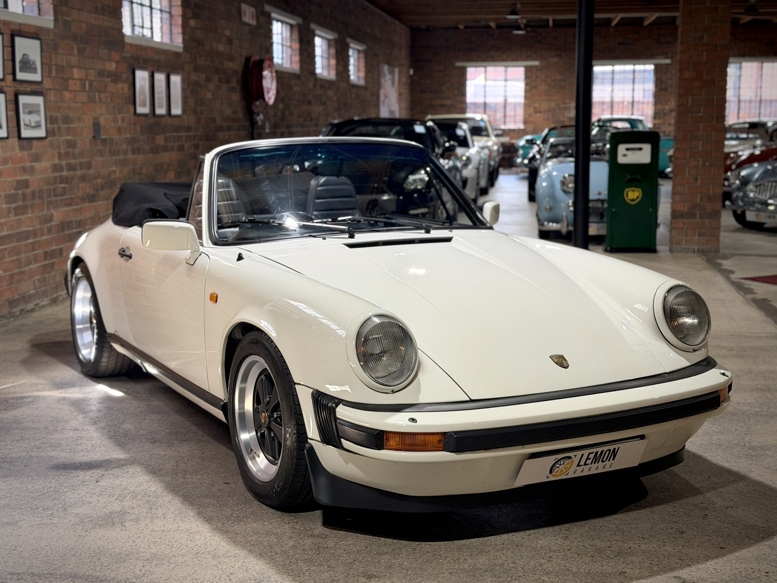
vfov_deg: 29.7
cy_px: 288
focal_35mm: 49
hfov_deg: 38.9
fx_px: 1100
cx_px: 384
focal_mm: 6.76
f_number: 1.78
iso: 80
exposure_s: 1/50
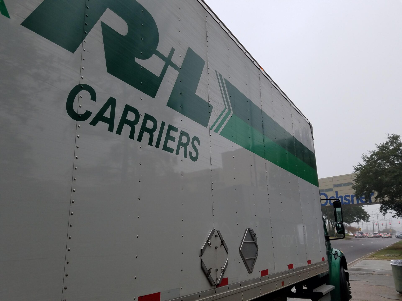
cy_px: 150
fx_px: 302
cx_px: 201
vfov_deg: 53.1
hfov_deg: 67.3
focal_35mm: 26
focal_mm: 4.2
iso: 50
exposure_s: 1/812
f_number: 1.7
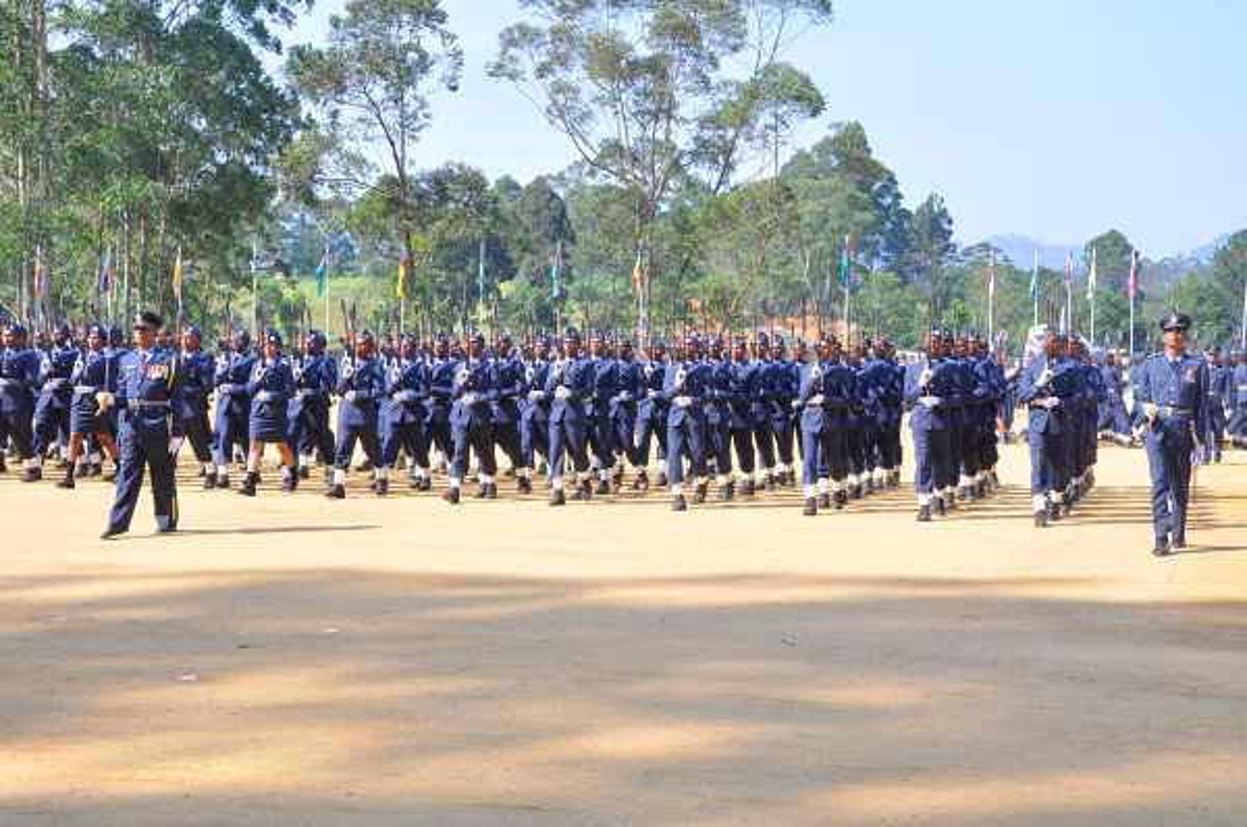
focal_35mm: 60
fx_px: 2075
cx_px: 624
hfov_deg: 33.4
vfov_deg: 22.5
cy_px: 414
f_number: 10
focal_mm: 40
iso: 200
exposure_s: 1/125
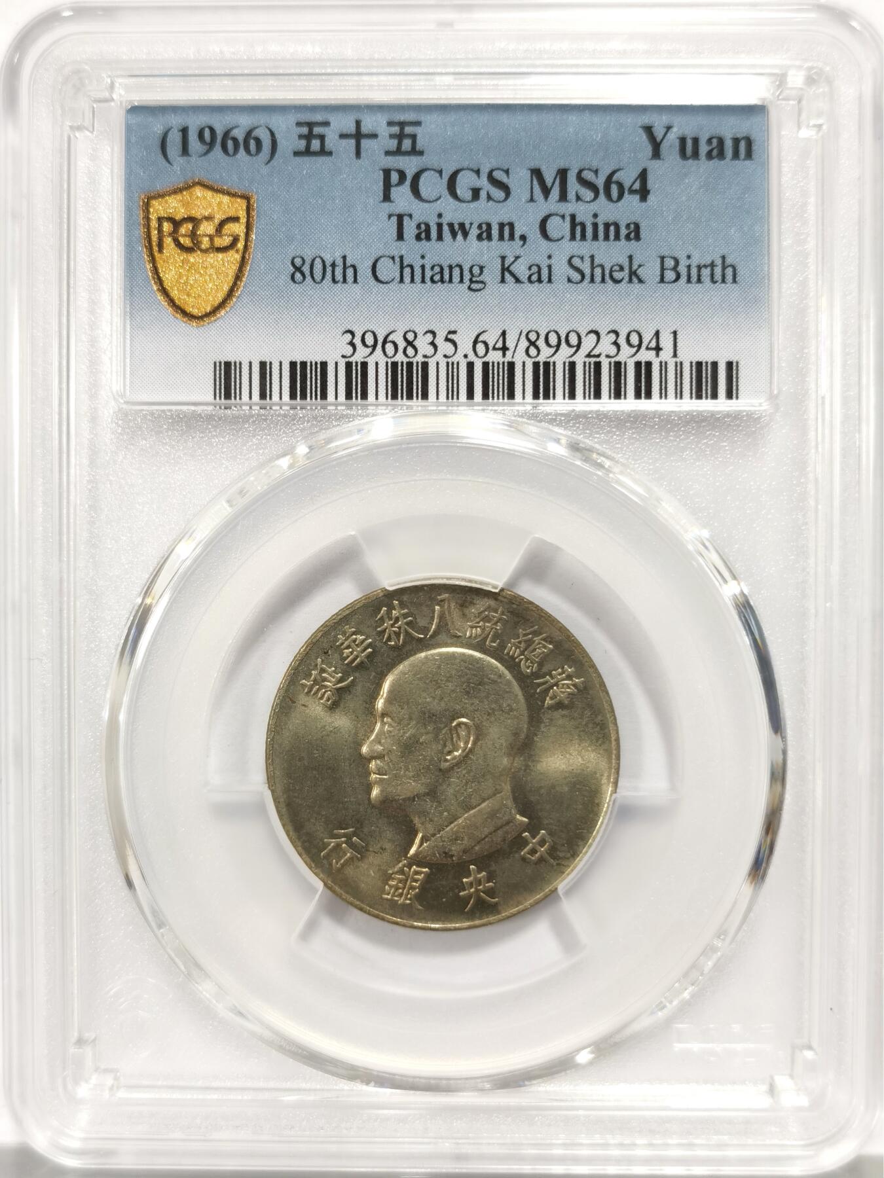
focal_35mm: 54
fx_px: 1839
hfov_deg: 27.0
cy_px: 589
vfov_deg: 35.5
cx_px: 442
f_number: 16
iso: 160
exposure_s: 1/100
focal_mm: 5.56
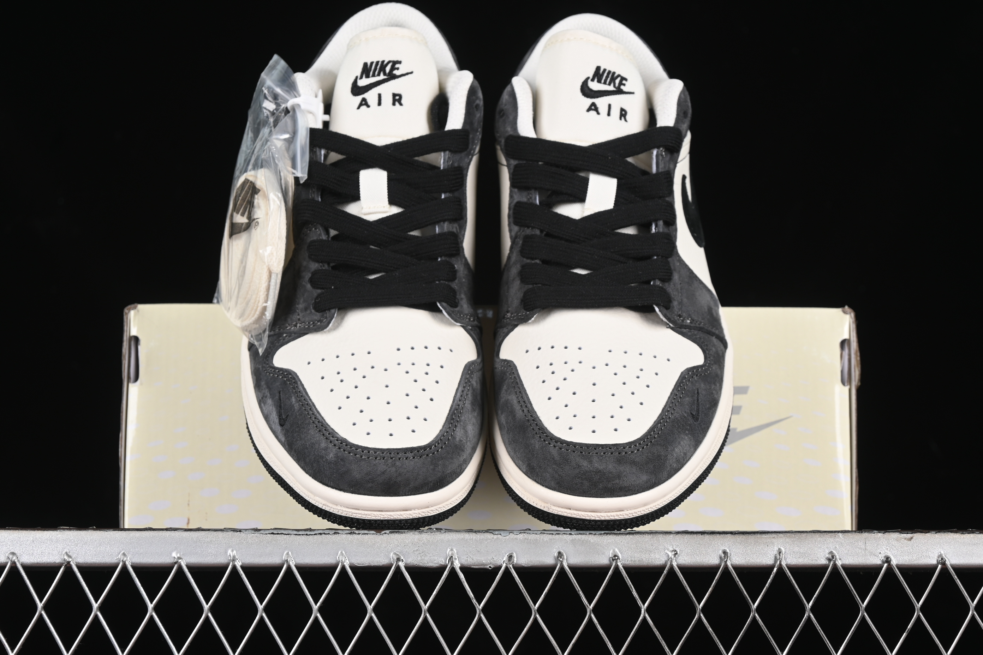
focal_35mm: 75
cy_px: 328
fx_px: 2048
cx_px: 492
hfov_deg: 27.0
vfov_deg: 18.2
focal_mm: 50
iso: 160
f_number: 7.1
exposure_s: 1/60
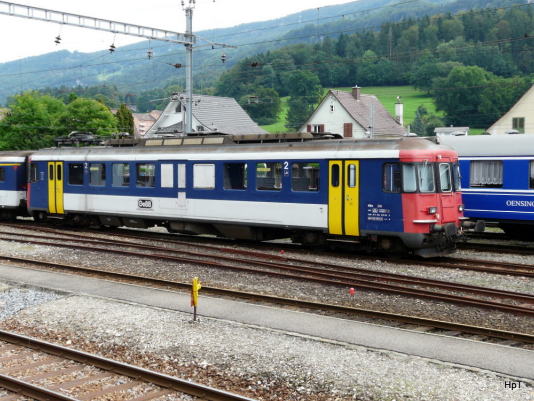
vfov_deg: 30.3
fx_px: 740
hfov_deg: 39.7
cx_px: 267
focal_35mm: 48
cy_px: 200
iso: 100
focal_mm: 7.9
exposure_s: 1/250
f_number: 4.5
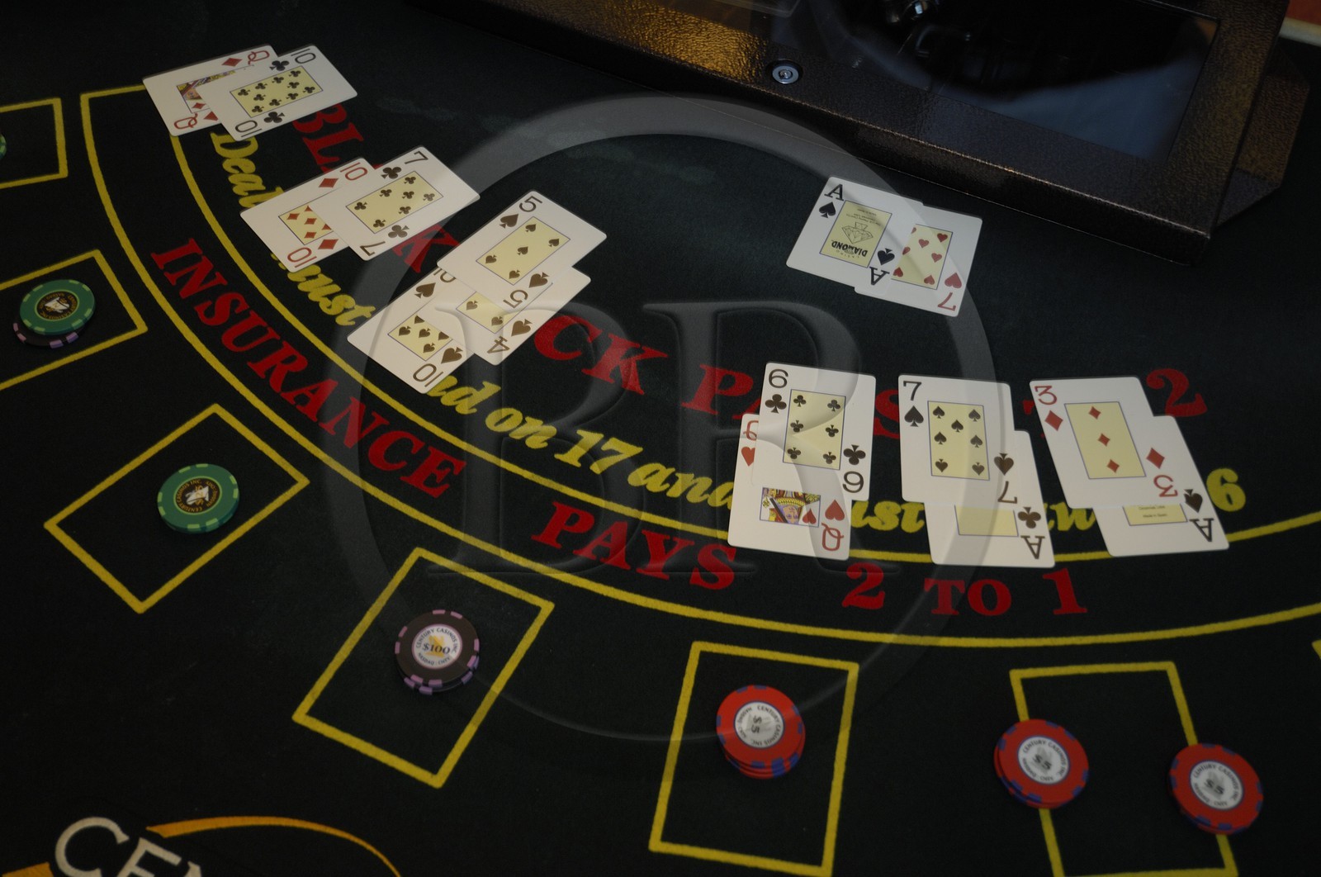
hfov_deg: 53.2
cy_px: 438
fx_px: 1319
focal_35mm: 36
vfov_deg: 36.8
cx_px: 660
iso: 200
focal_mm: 24
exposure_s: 1/6
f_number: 4
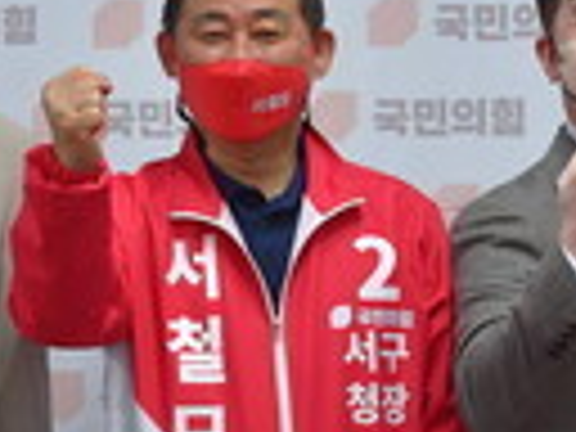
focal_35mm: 171
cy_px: 151
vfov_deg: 8.7
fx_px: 2845
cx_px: 243
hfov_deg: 11.6
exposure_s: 1/160
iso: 400
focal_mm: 38
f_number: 2.8
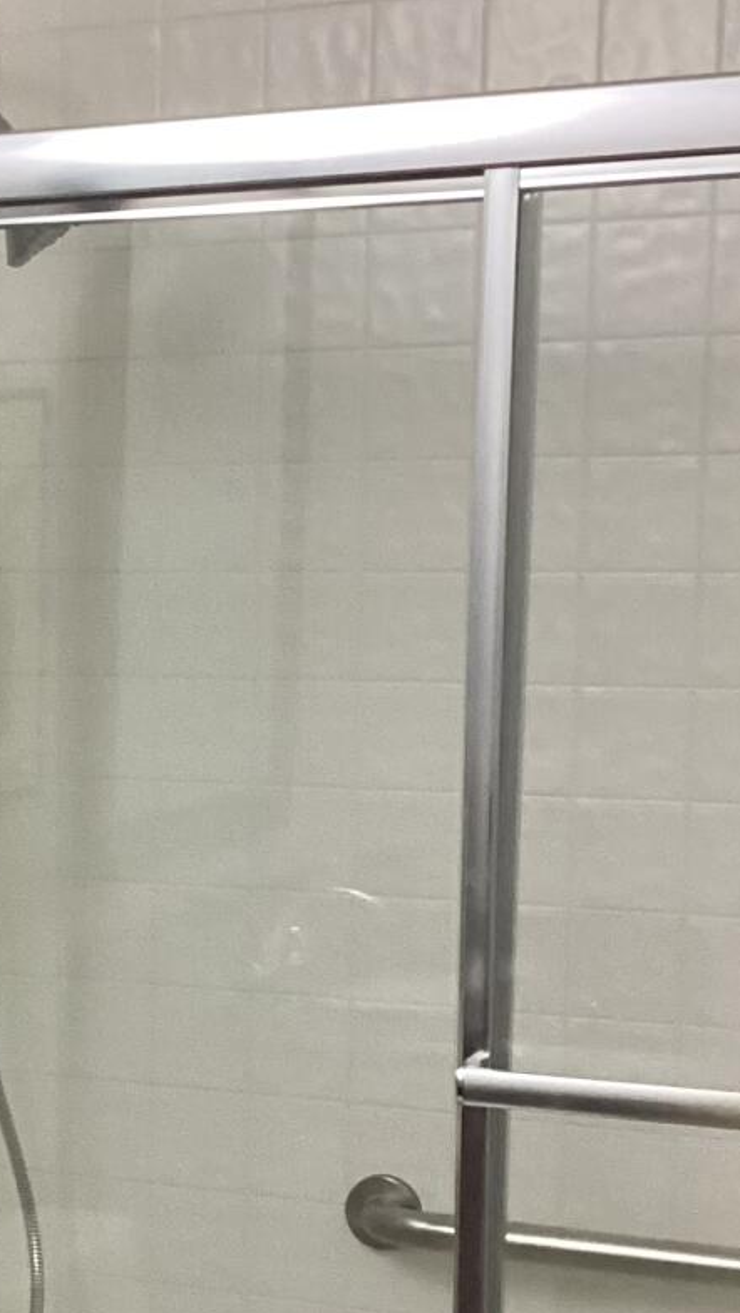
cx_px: -216
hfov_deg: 13.6
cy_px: 947
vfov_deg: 24.5
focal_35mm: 86
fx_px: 2998
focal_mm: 3.3
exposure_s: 1/60
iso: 320
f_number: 2.4
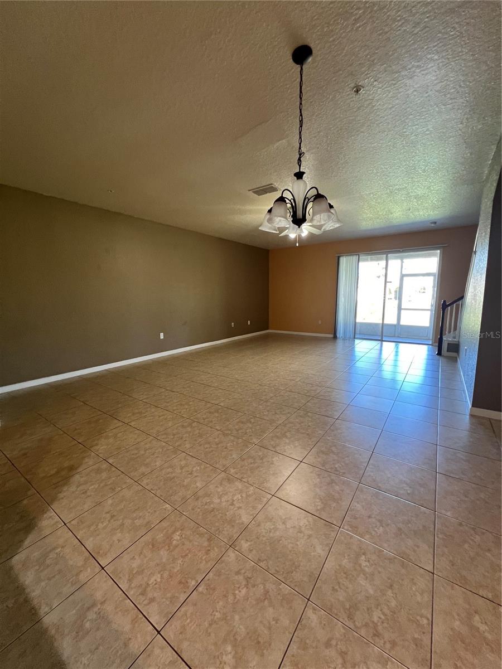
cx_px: 251
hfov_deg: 89.9
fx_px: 251
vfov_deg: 106.2
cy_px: 334
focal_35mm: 13
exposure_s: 1/60
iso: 250
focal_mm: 1.57
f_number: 1.8
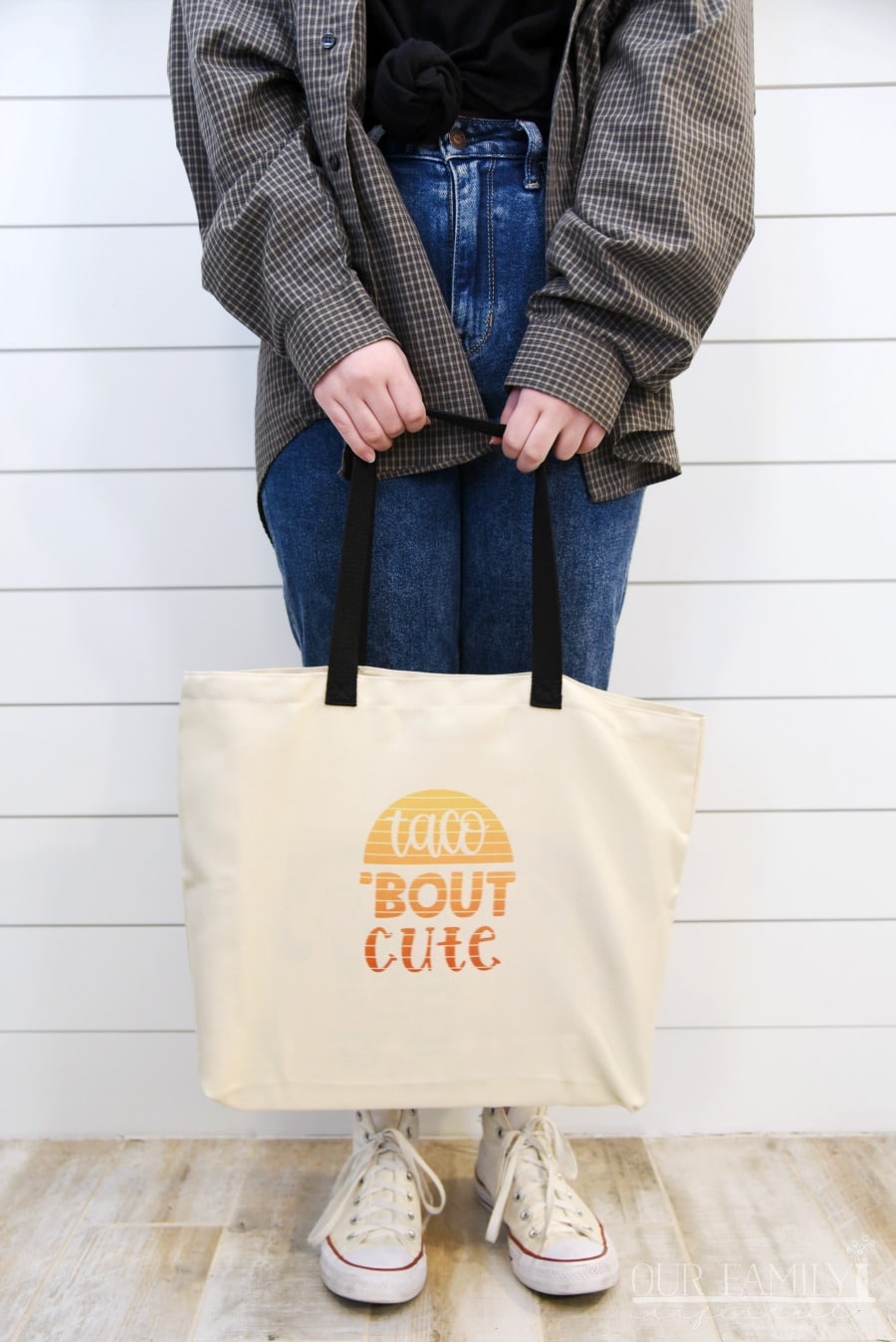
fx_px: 1157
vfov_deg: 60.3
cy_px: 671
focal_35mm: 31
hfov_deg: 42.3
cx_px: 448
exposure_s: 1/30
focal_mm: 31
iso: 1100
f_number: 4
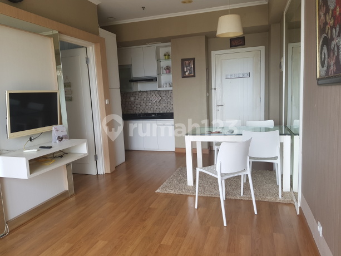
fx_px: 256
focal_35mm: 26
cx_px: 170
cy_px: 128
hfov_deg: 67.3
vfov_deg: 53.1
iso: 40
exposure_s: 1/170
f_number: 1.7
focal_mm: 4.3
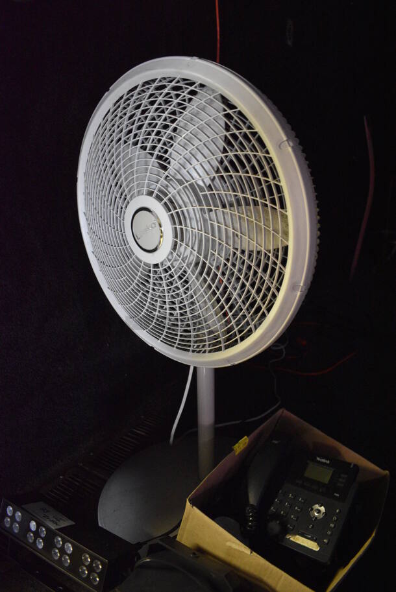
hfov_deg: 48.0
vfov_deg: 67.3
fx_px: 445
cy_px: 296
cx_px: 198
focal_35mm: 27
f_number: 3.5
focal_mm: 18
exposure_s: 1/25
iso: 3200
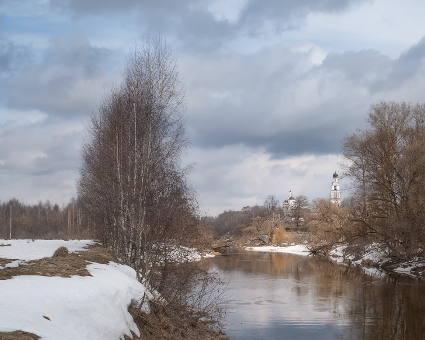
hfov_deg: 28.2
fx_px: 830
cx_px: 328
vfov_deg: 23.1
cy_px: 216
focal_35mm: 66
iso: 200
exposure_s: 1/500
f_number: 9
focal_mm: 13.8
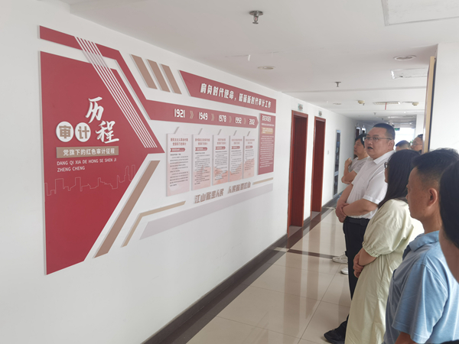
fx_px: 358
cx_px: 230
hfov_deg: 65.3
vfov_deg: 51.4
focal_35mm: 27
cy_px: 172
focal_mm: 6.71
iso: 80
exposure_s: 1/100
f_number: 1.9
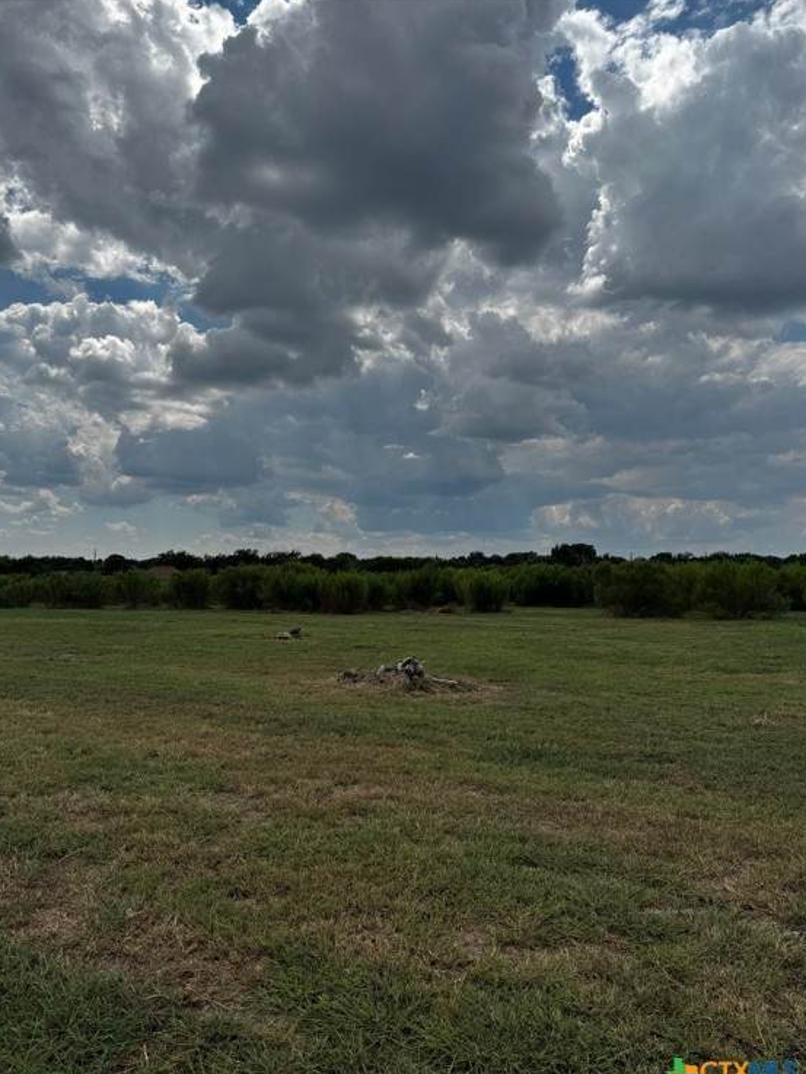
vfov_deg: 69.4
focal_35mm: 25
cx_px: 404
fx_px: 776
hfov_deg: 54.9
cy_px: 551
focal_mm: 6.76
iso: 80
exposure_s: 1/9009
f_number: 1.78
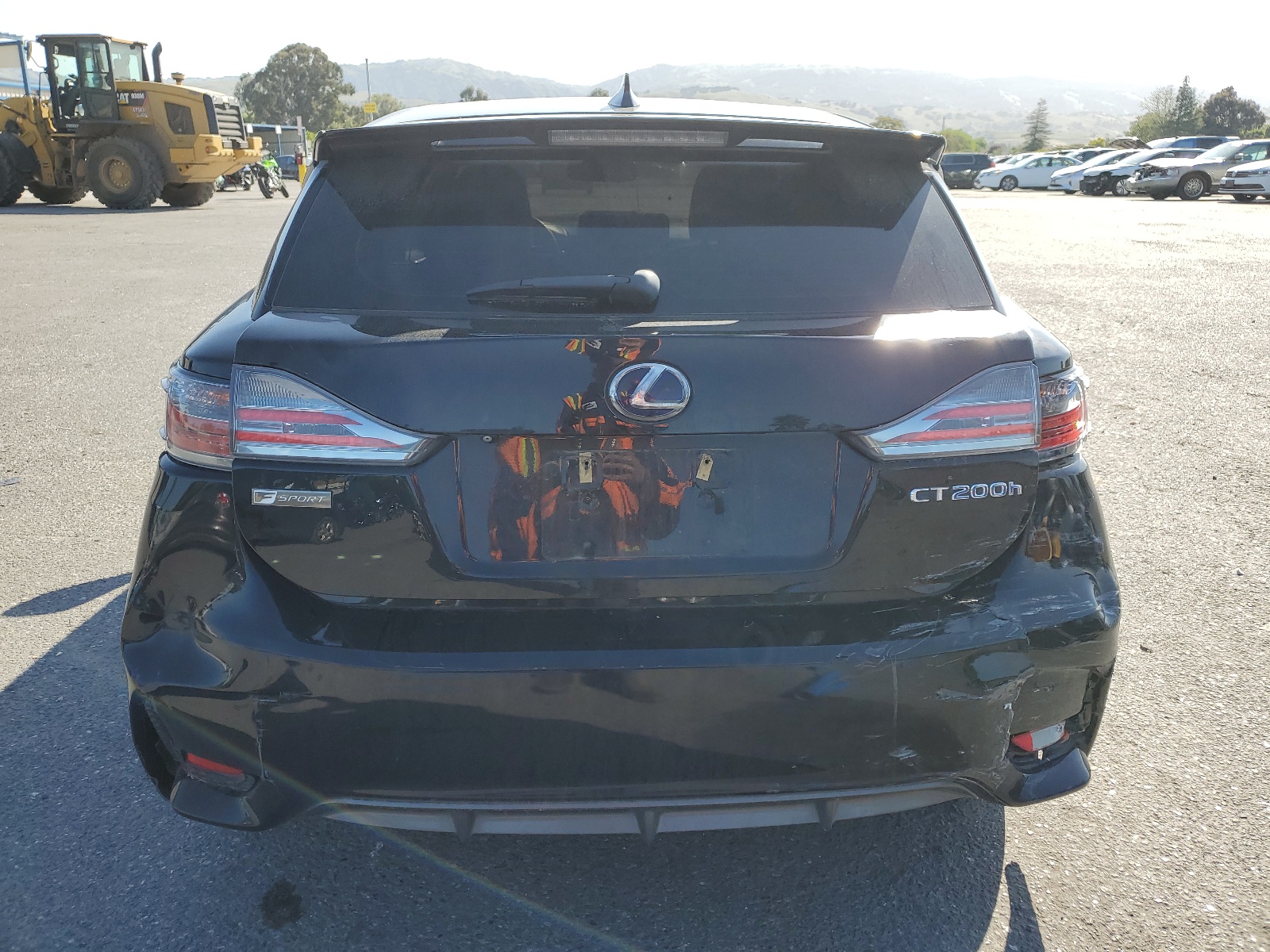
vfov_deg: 53.1
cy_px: 476
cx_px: 635
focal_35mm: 26
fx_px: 954
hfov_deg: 67.3
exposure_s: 1/1429
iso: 50
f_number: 1.5
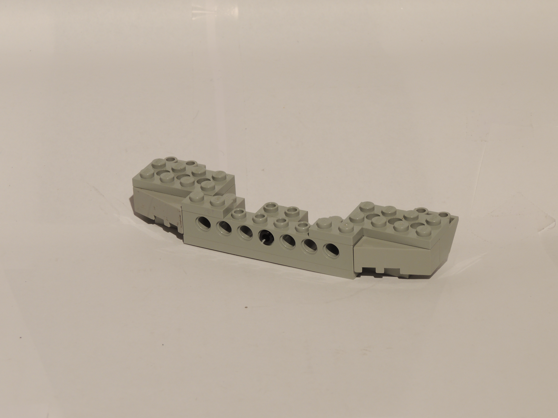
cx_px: 279
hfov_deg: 14.6
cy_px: 209
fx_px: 2176
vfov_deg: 11.0
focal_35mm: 135
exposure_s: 1/2.5
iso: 100
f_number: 6.8
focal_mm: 24
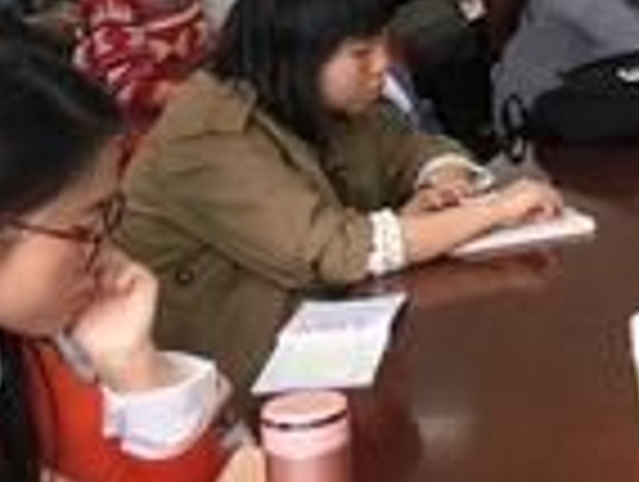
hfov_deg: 17.3
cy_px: 43
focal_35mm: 102
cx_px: 968
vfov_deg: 14.4
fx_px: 1886
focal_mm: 4.15
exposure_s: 1/33
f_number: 2.2
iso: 50
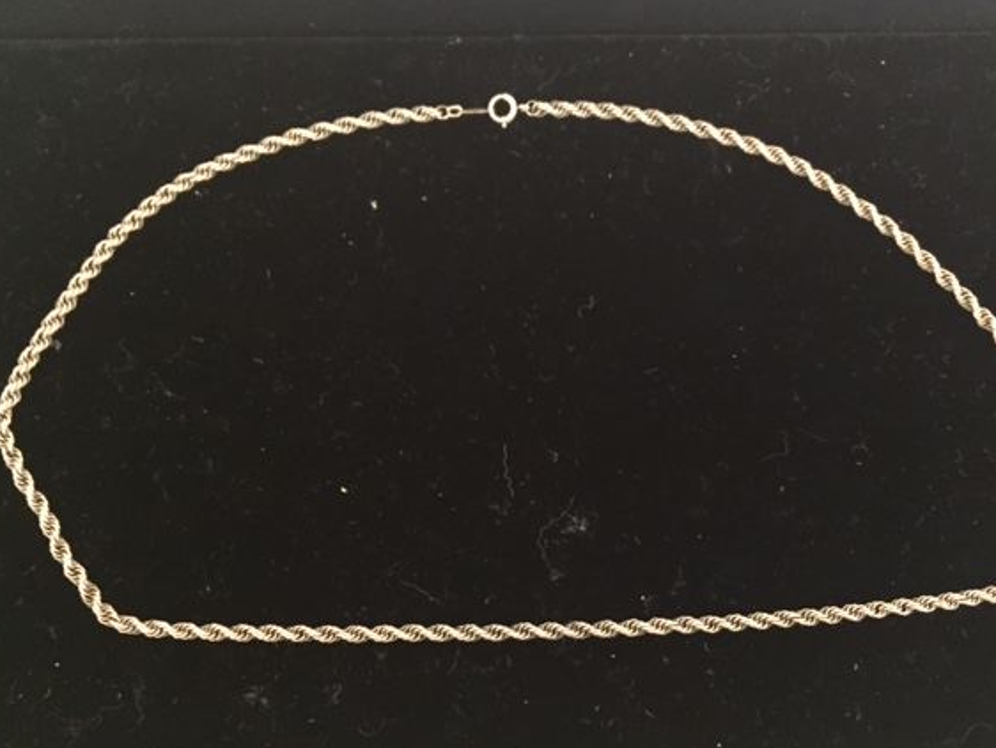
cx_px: 544
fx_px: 950
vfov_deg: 43.0
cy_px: 392
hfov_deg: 55.2
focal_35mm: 33
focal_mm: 4.15
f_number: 2.2
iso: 400
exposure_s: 1/17
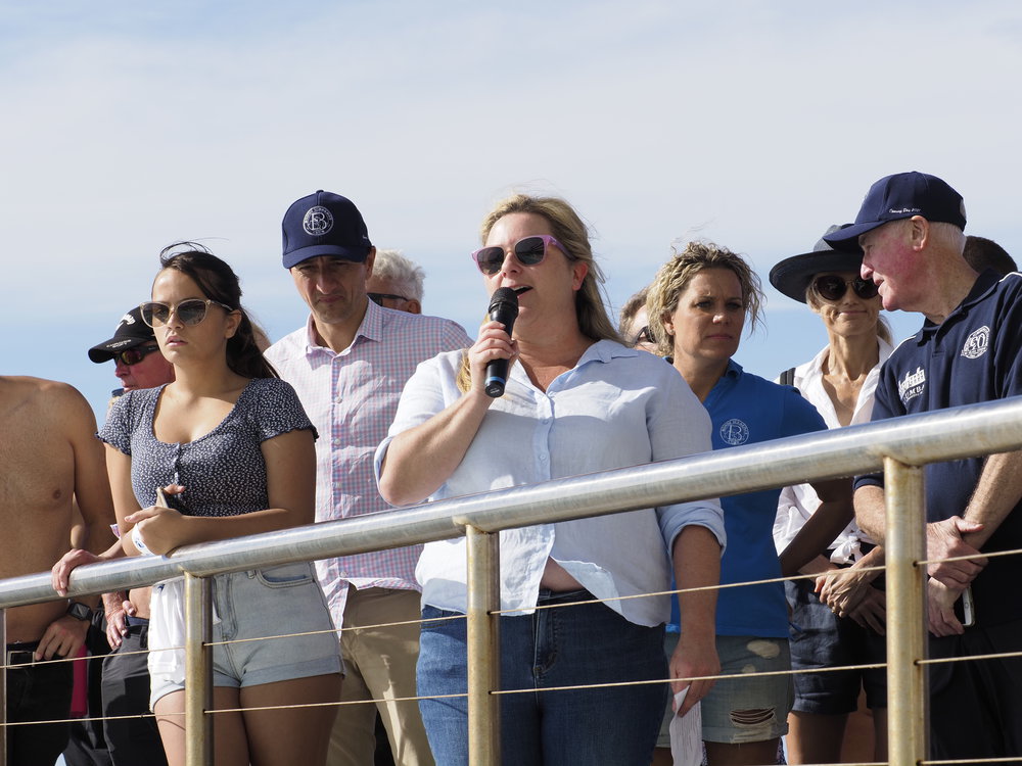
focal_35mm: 146
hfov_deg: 13.5
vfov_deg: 10.2
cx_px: 511
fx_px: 4310
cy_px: 383
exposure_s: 1/320
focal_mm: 73
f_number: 10
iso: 200
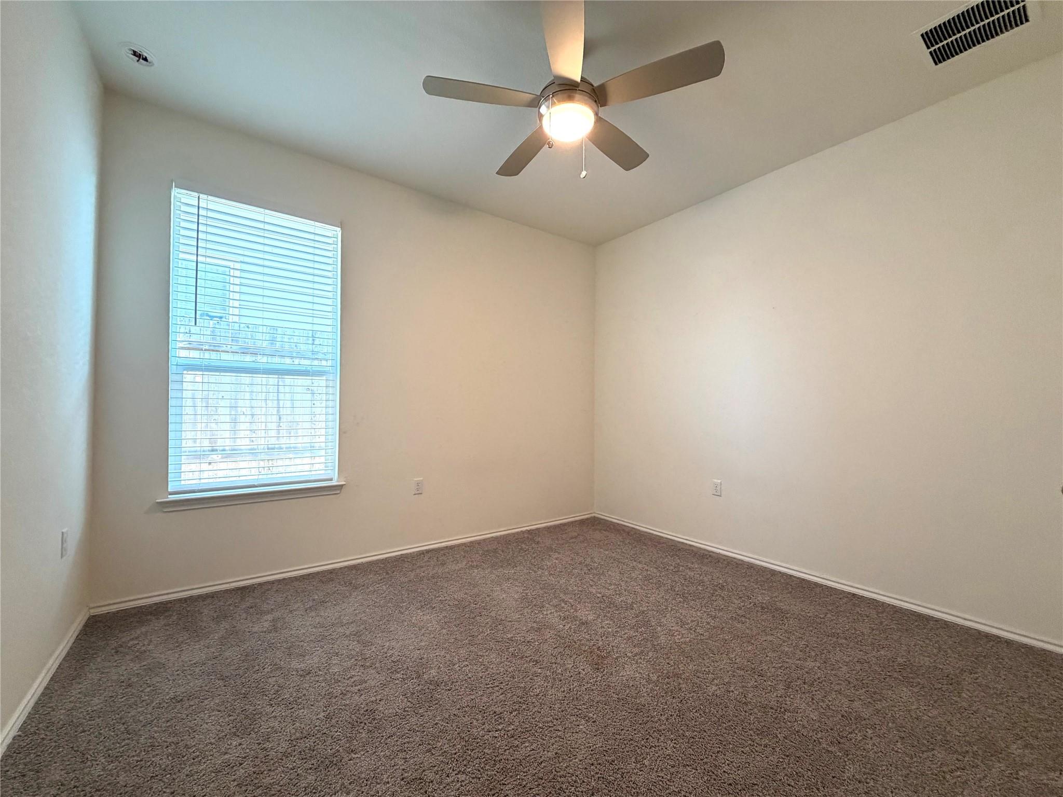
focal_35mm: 14
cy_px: 398
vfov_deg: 85.7
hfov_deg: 102.1
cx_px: 532
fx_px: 430
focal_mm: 2.22
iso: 320
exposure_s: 1/120
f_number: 2.2
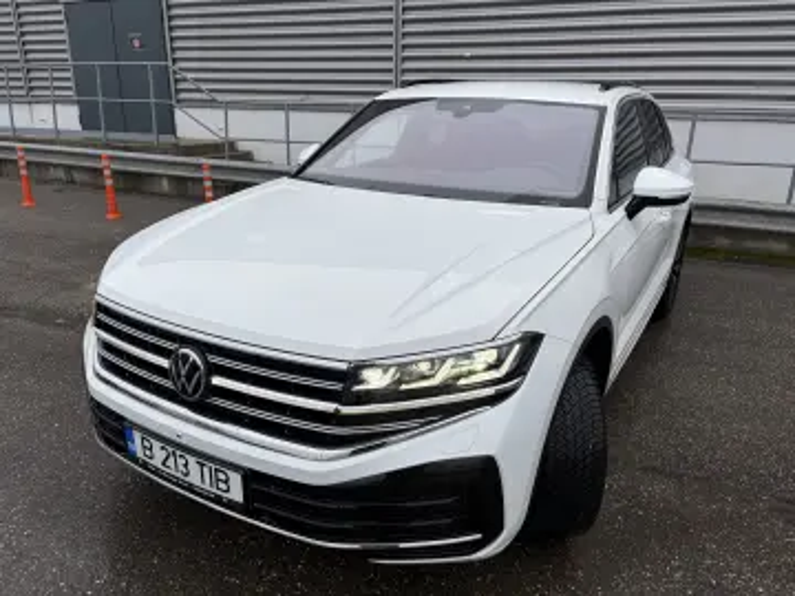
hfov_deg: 67.3
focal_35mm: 26
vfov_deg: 53.1
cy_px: 298
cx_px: 398
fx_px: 597
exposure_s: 1/111
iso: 64
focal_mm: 5.96
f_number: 1.6
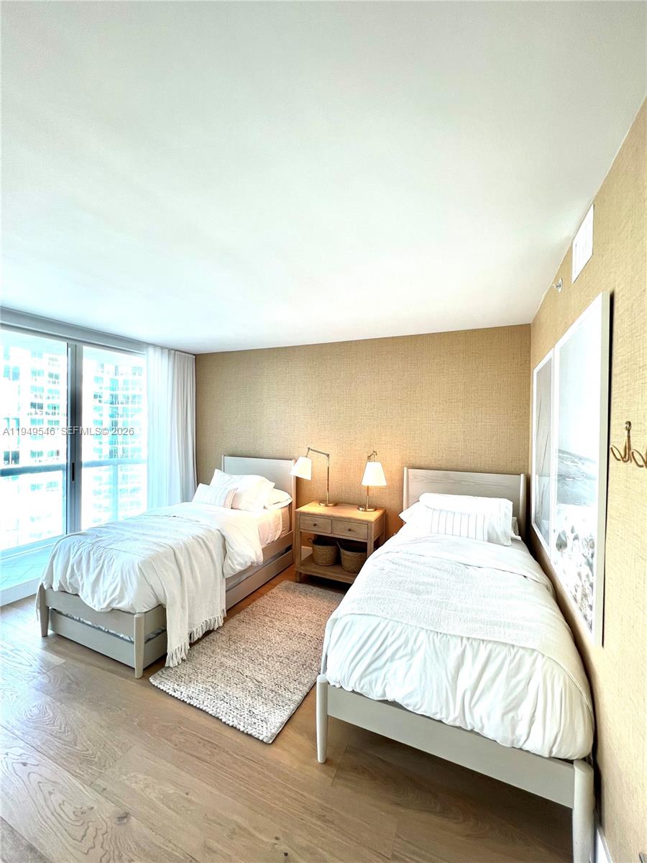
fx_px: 324
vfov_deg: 106.2
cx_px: 324
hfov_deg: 89.9
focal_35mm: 13
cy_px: 432
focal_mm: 1.57
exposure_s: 1/120
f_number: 1.8
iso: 50
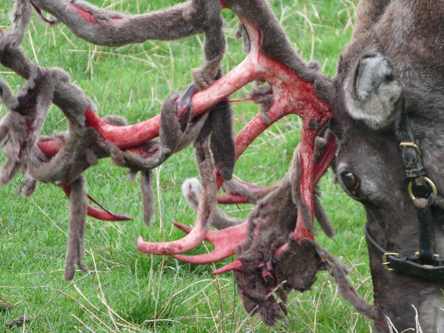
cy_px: 166
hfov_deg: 5.2
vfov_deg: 3.9
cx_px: 222
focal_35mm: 381
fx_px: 4887
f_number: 4
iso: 100
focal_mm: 39.3
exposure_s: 1/160
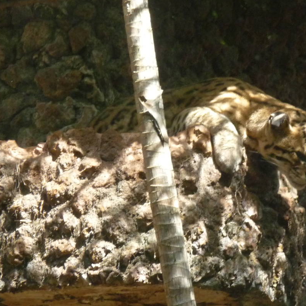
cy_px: 155
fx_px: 4230
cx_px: 248
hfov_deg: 4.1
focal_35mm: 423
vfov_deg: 4.1
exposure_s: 1/200
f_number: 4.9
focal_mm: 40.9
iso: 320
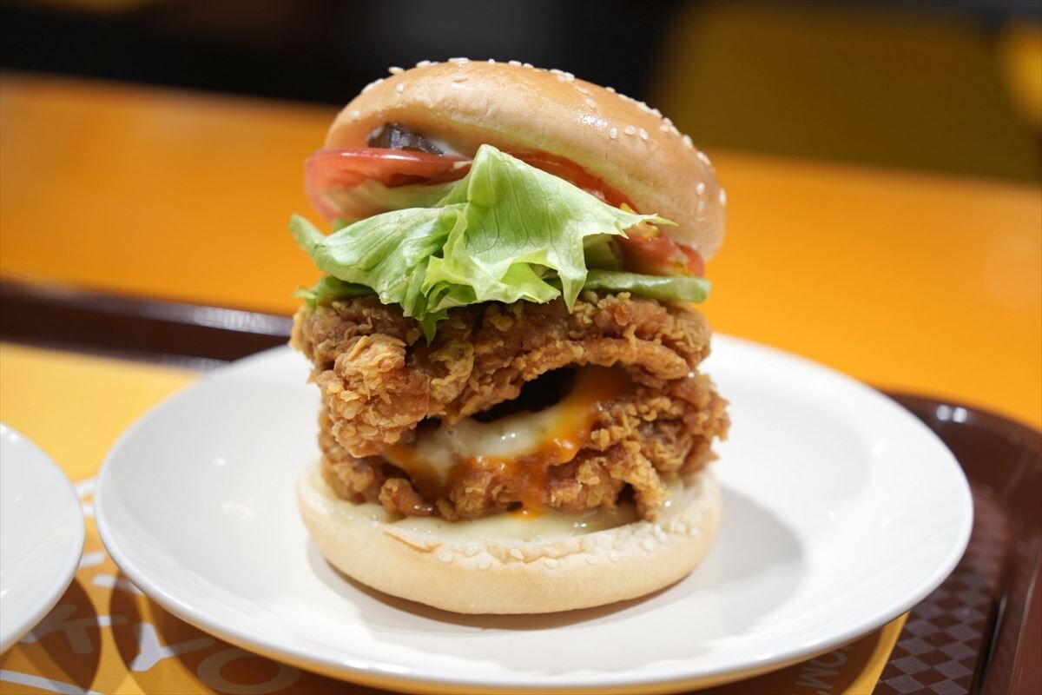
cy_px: 348
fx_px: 2431
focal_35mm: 84
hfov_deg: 24.2
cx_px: 521
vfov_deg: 16.3
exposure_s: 1/100
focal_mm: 84
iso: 160
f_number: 4.5
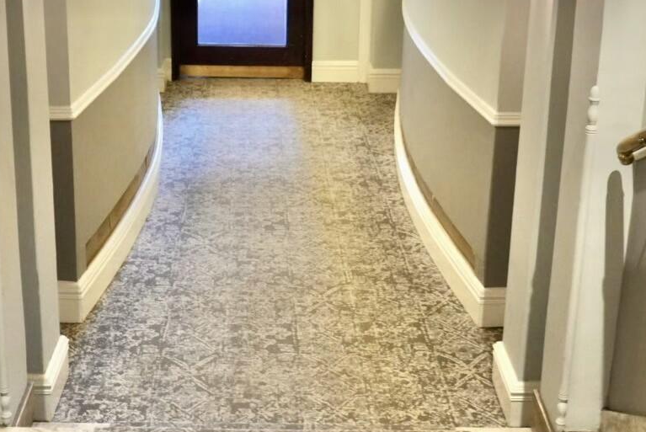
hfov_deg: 33.9
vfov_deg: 22.8
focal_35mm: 59
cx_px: 296
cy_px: 98
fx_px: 1060
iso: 4000
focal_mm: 28
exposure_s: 1/160
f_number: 3.5
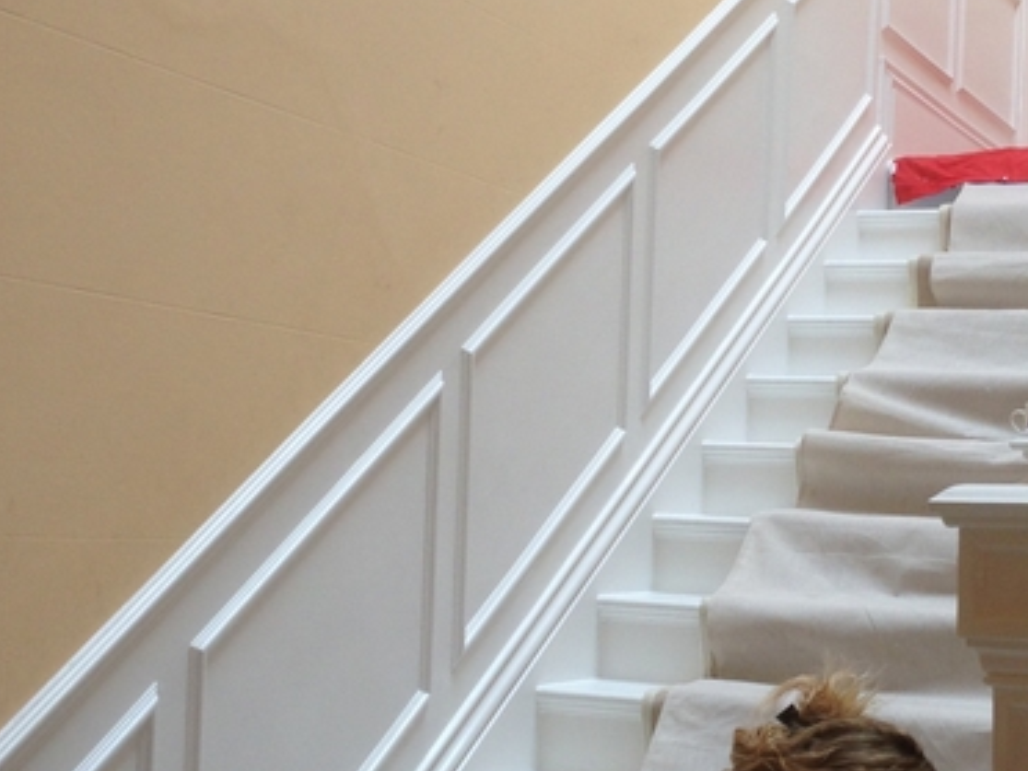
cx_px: 625
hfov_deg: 27.3
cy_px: 492
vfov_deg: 20.7
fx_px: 2109
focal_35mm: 71
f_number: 2.4
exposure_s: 1/40
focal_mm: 4.12
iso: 50
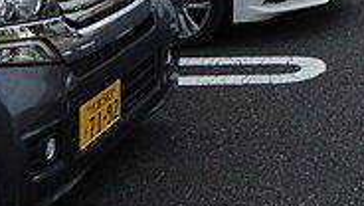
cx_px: 483
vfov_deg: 12.4
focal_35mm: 87
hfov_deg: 21.8
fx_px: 841
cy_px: -196
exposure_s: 1/1500
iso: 125
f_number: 3
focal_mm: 4
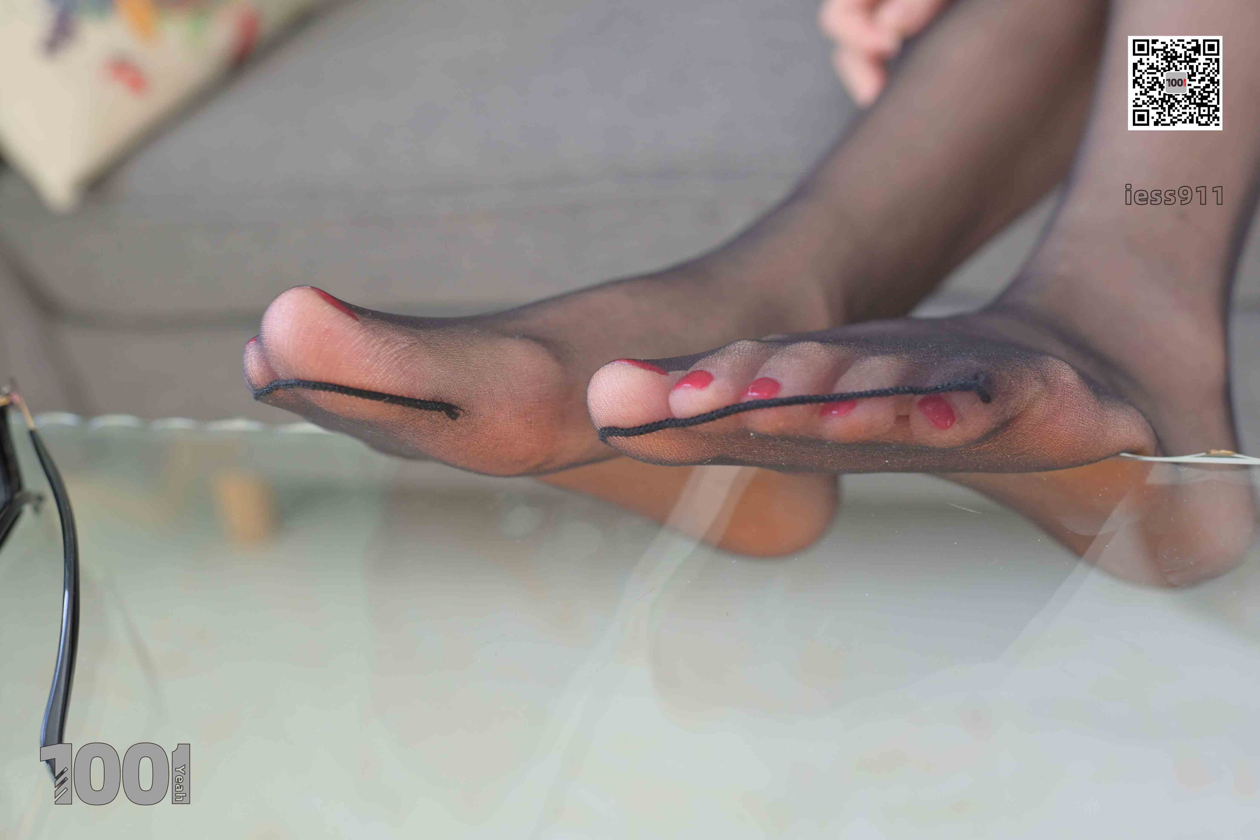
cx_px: 630
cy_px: 420
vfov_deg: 37.9
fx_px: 1225
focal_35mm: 35
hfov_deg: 54.4
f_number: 4
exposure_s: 1/200
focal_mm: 35
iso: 1000
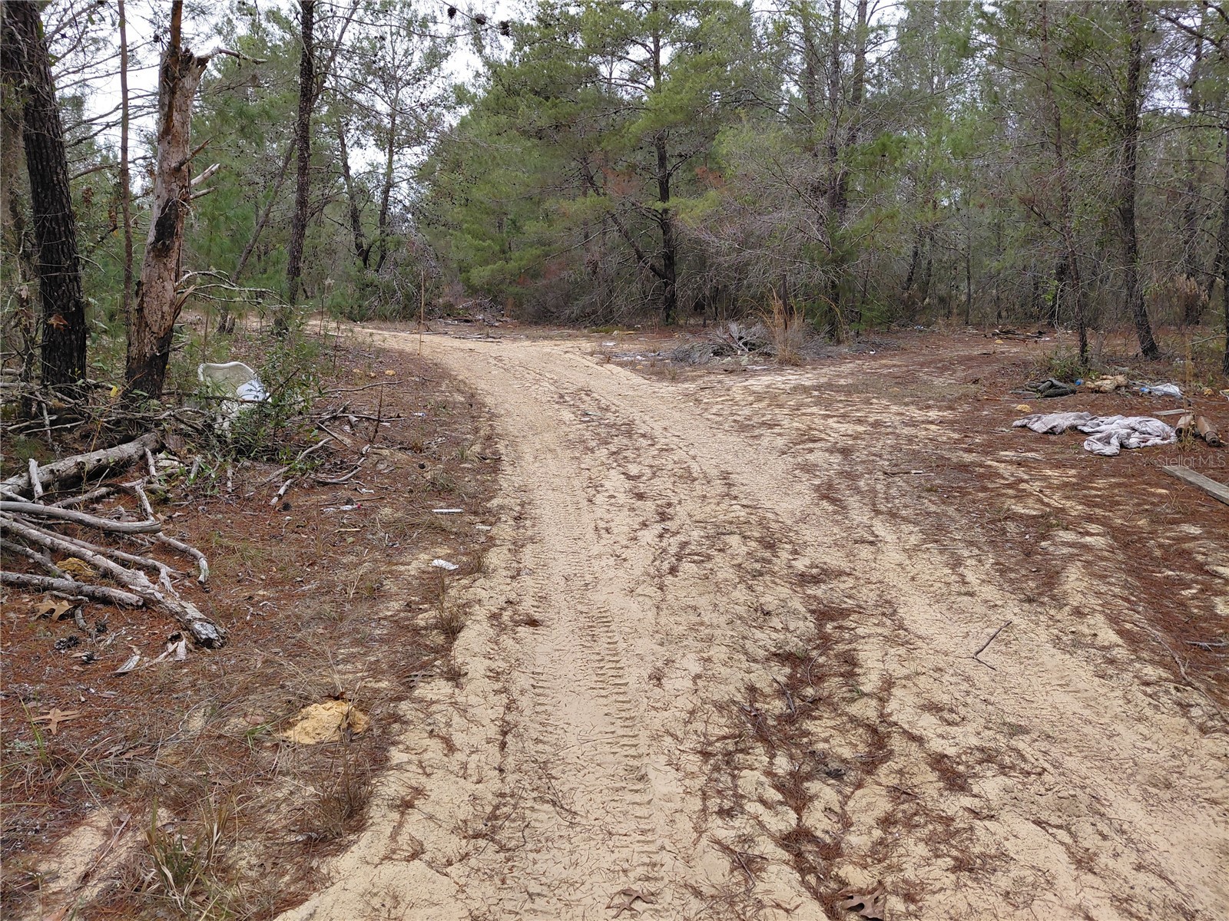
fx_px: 888
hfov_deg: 69.4
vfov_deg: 54.9
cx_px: 614
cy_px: 460
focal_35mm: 25
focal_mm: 4.69
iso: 50
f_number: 1.8
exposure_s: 1/497
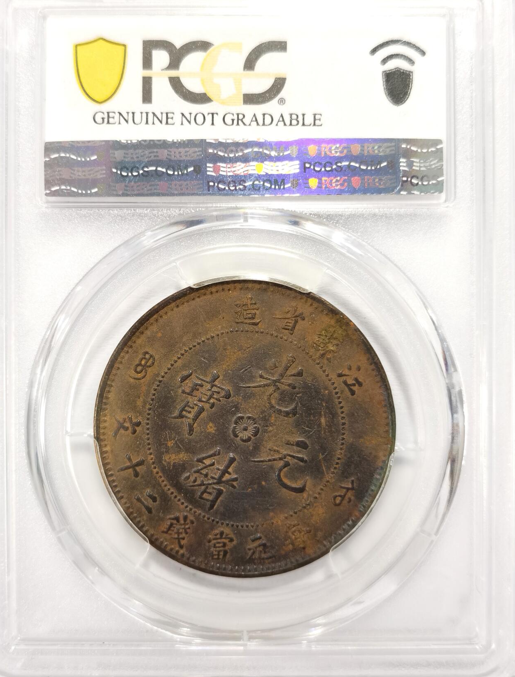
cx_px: 247
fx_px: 1161
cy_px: 323
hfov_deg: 25.0
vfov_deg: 32.6
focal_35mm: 59
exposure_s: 1/100
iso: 200
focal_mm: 5.56
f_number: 16
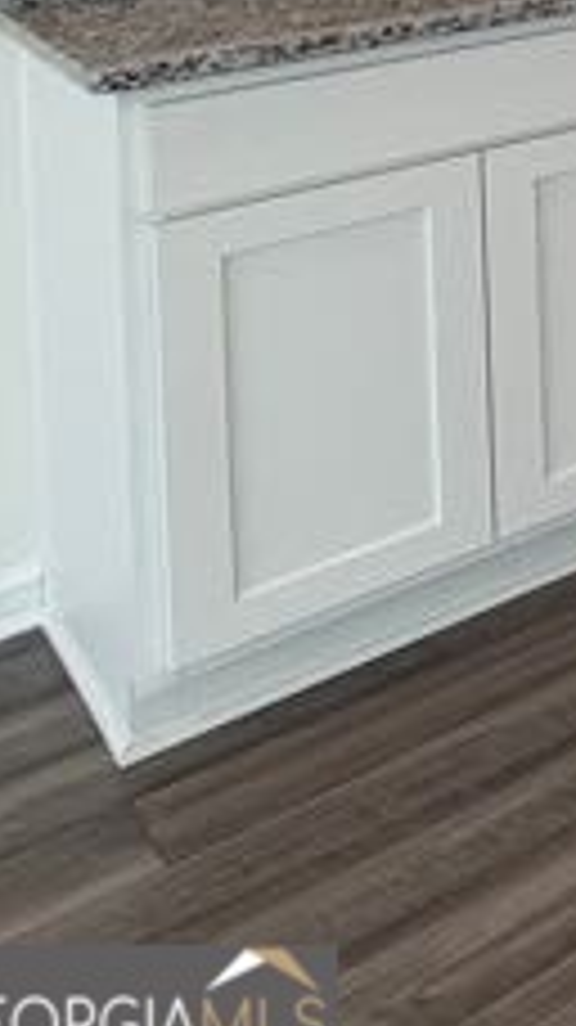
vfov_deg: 29.5
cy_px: -326
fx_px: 1523
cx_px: 1800
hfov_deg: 11.0
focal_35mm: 56
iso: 125
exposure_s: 1/120
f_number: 2.2
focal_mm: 2.22
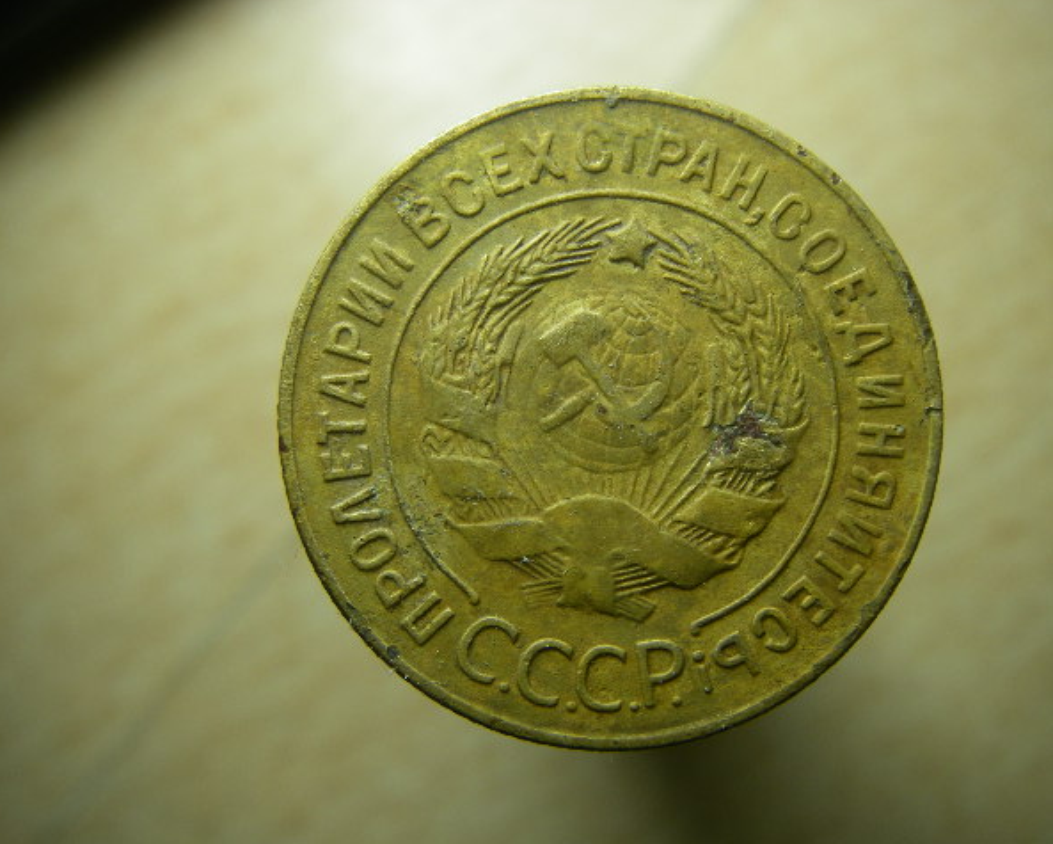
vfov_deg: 37.4
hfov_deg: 45.7
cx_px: 563
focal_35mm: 40
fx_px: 1247
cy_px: 421
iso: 64
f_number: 3.3
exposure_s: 1/100
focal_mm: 6.3
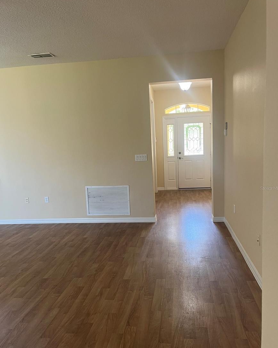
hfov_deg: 51.5
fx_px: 288
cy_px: 188
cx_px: 139
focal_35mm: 28
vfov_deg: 62.1
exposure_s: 1/60
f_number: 1.6
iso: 125
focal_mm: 5.1
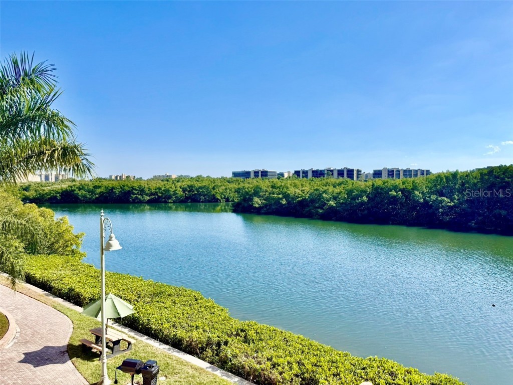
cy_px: 192
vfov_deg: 56.8
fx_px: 356
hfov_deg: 71.6
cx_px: 256
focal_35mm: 24
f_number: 1.78
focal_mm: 6.76
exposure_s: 1/6711
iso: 80
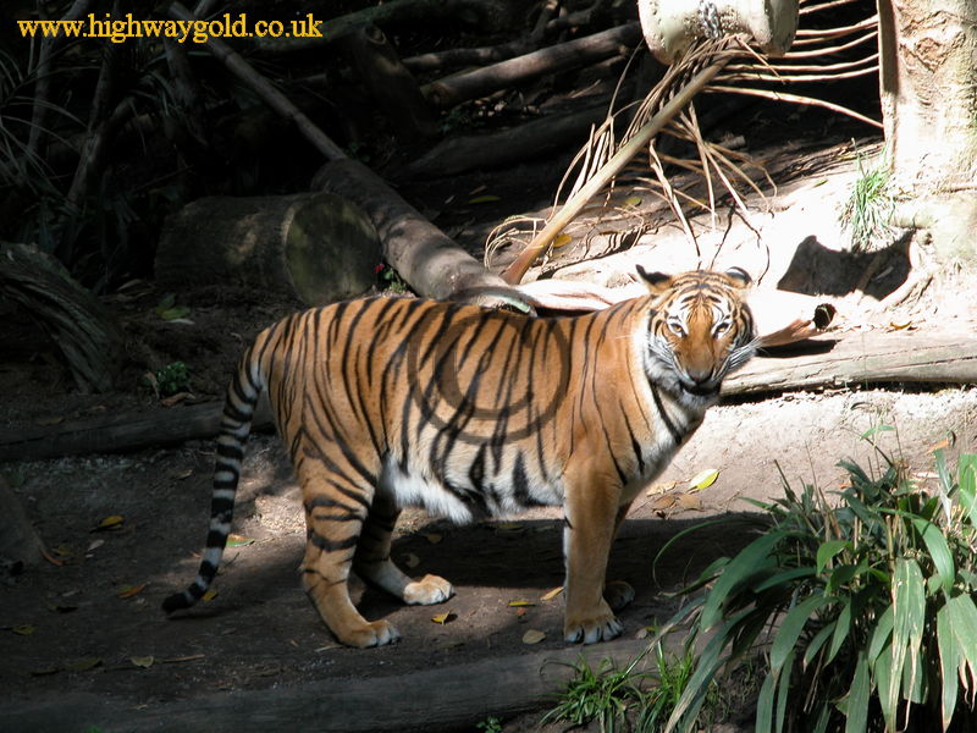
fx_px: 6209
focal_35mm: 220
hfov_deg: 9.0
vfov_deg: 6.8
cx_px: 488
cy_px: 366
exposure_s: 1/98.5
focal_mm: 56.7
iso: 100
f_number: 4.1
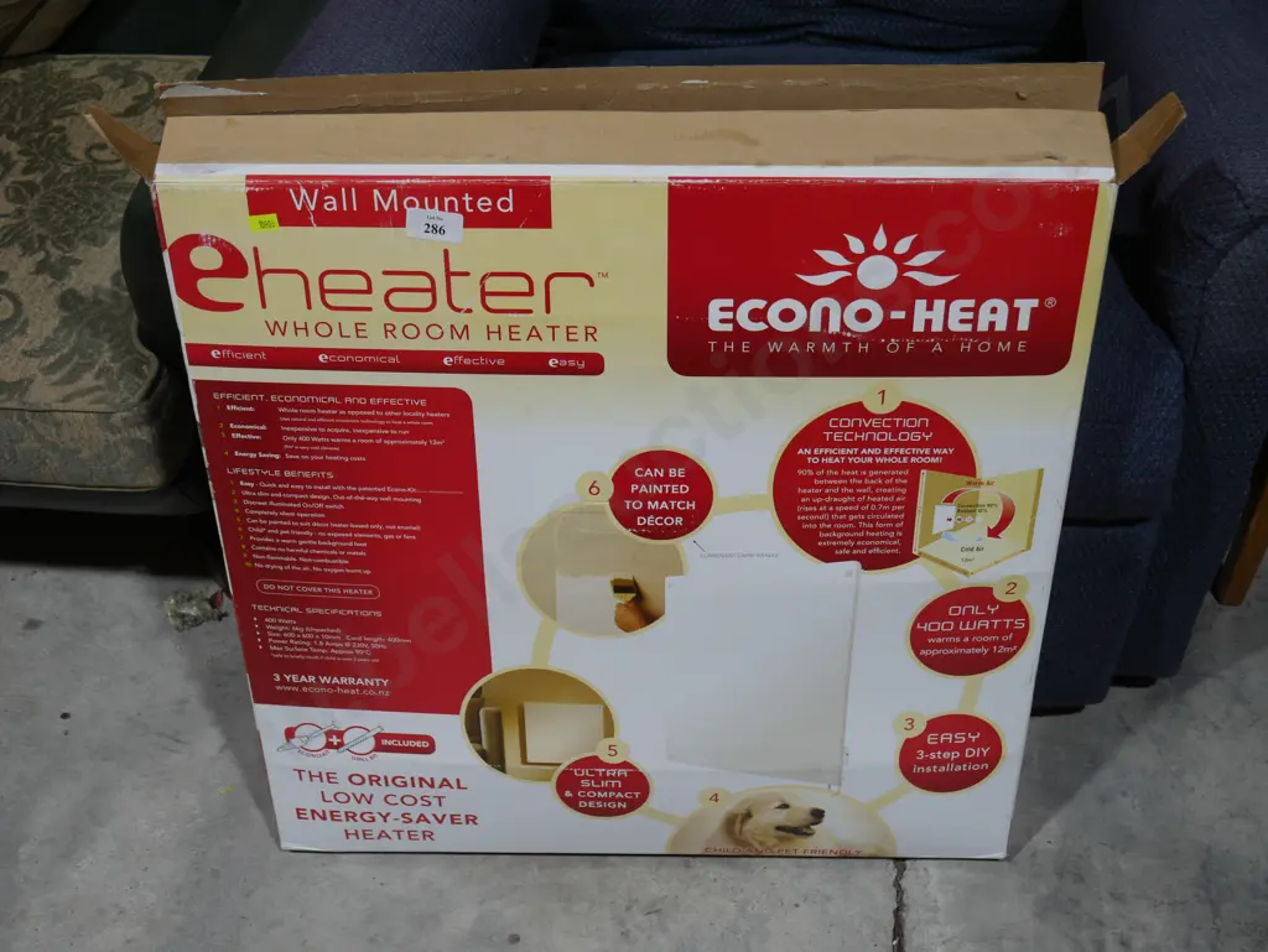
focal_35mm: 44
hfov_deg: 42.9
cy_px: 476
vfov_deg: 32.9
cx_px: 634
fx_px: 1612
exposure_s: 1/100
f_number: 4.7
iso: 200
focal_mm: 22
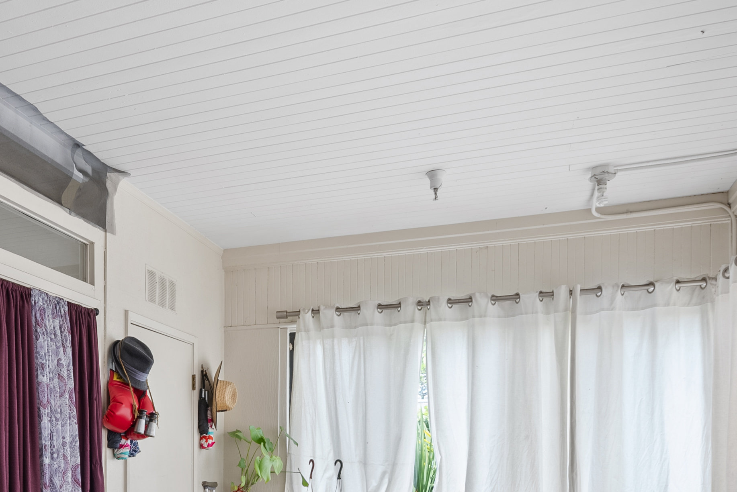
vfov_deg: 33.6
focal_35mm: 37
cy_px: 465
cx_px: 183
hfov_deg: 49.7
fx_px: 758
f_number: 8
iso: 100
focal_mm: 16
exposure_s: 1.3
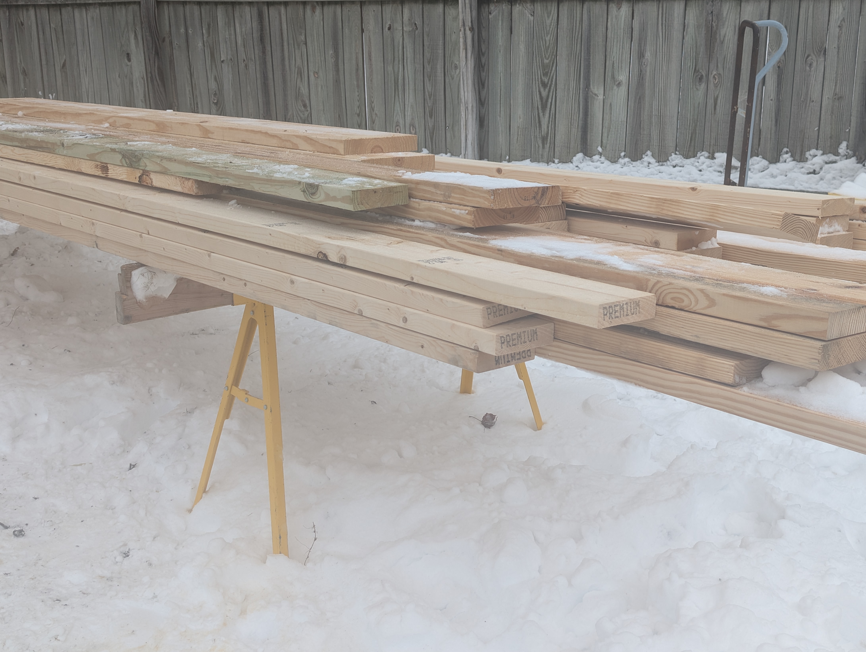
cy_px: 345
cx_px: 512
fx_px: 1127
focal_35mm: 45
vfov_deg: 32.3
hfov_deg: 41.9
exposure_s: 1/199
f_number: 1.68
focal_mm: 6.9
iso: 68
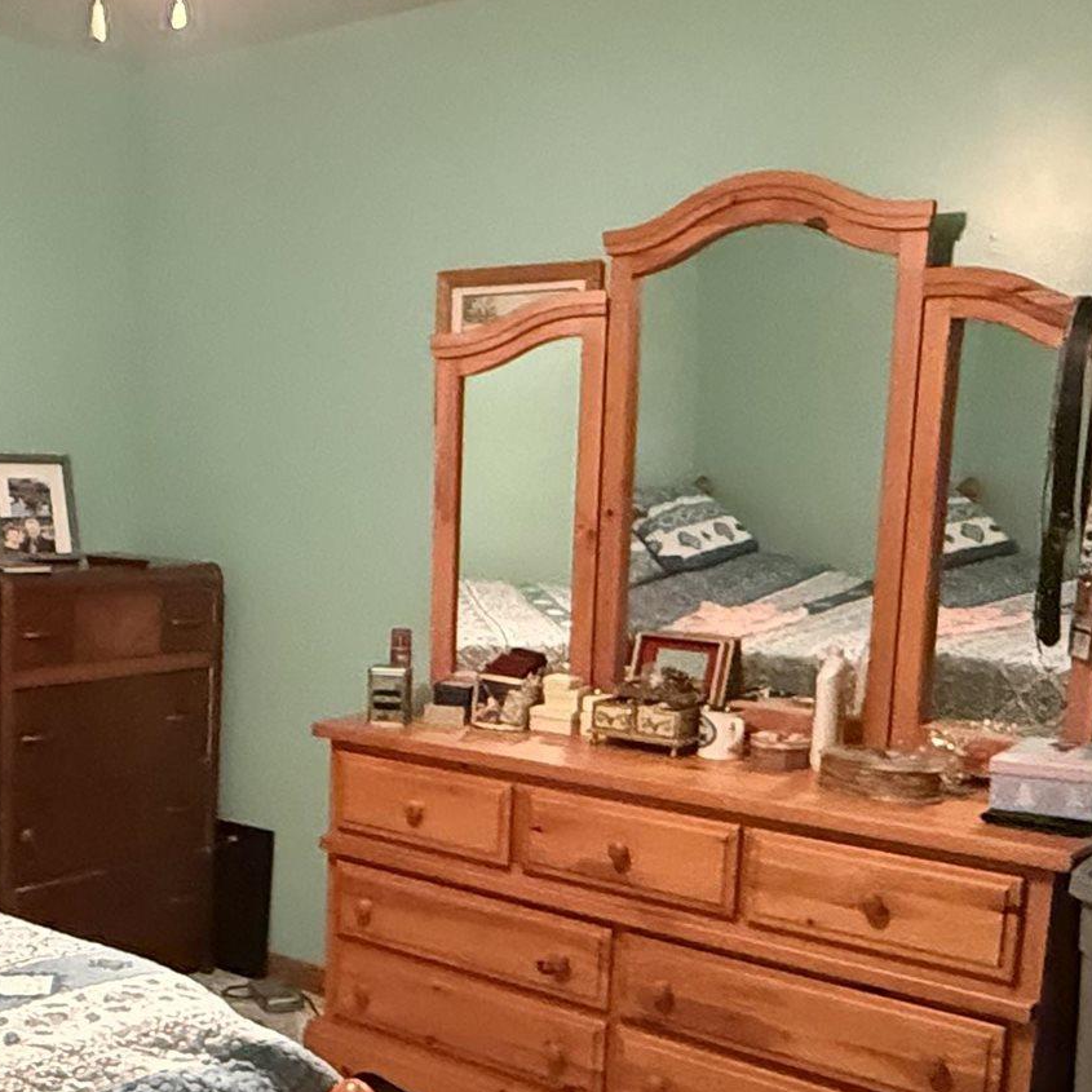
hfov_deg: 36.0
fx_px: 1606
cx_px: 187
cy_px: 724
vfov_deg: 37.2
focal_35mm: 45
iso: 1250
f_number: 2.2
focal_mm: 2.22
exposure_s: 1/30
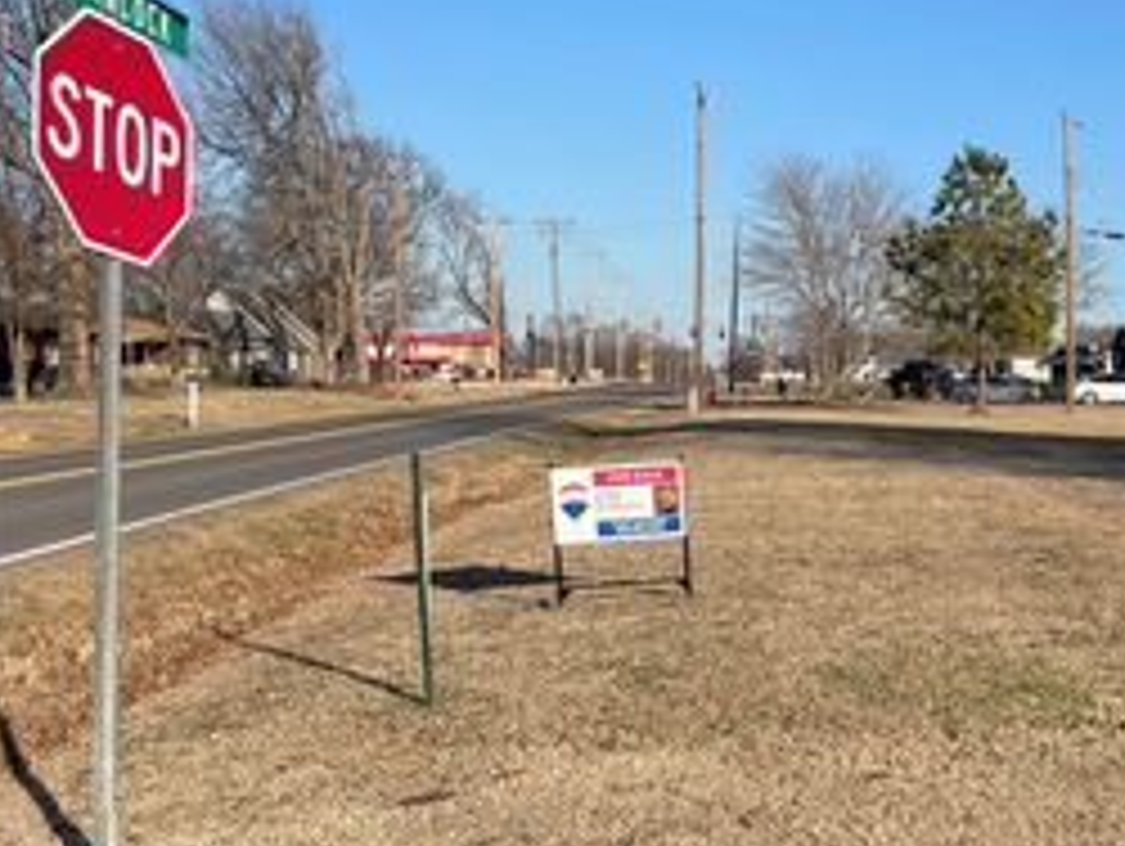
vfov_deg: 28.1
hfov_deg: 33.8
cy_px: 457
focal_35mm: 52
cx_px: 1112
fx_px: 1692
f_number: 1.6
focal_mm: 4.2
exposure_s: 1/3040
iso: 32
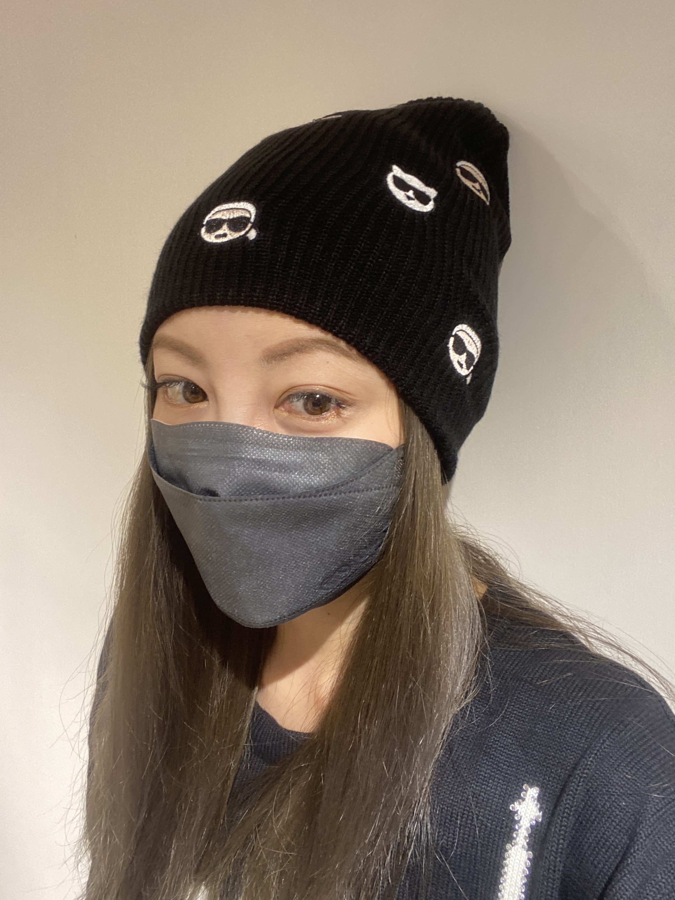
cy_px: 450
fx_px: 780
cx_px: 338
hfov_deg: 46.8
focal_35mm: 30
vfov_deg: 60.0
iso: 200
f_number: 2.2
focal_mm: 2.71
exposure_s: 1/50
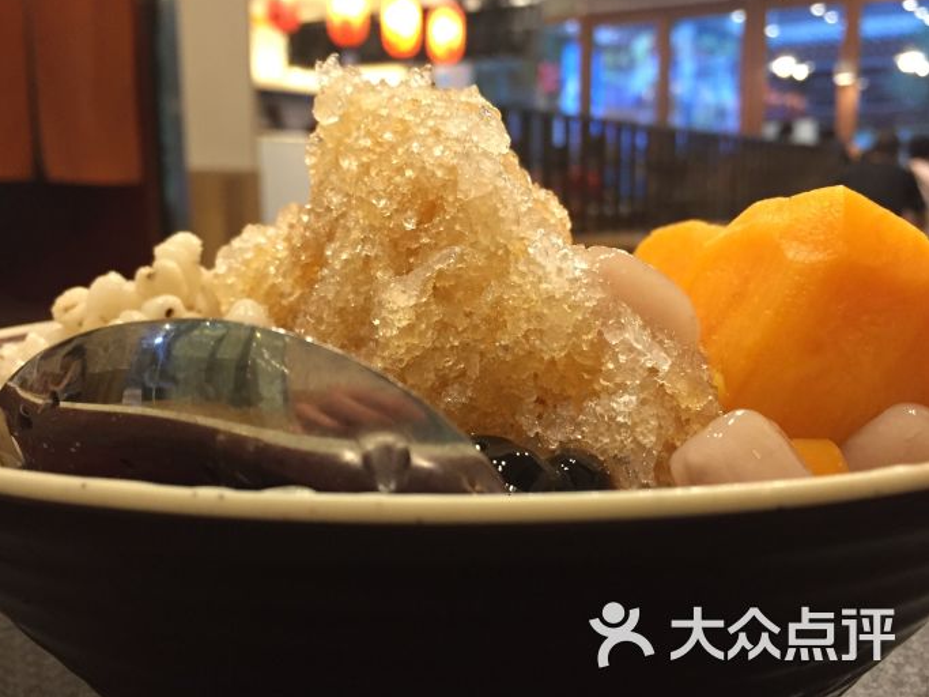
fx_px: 1073
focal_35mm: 40
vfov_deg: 35.9
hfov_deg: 46.8
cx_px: 454
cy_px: 348
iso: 200
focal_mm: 4.15
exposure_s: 1/33
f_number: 2.2
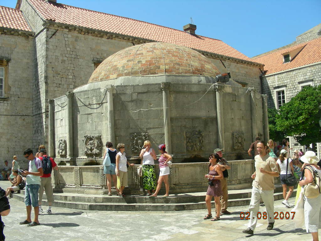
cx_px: 160
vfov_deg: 37.7
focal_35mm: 38
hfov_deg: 49.0
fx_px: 352
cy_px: 120
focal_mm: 6.3
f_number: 4
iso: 50
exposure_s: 1/597
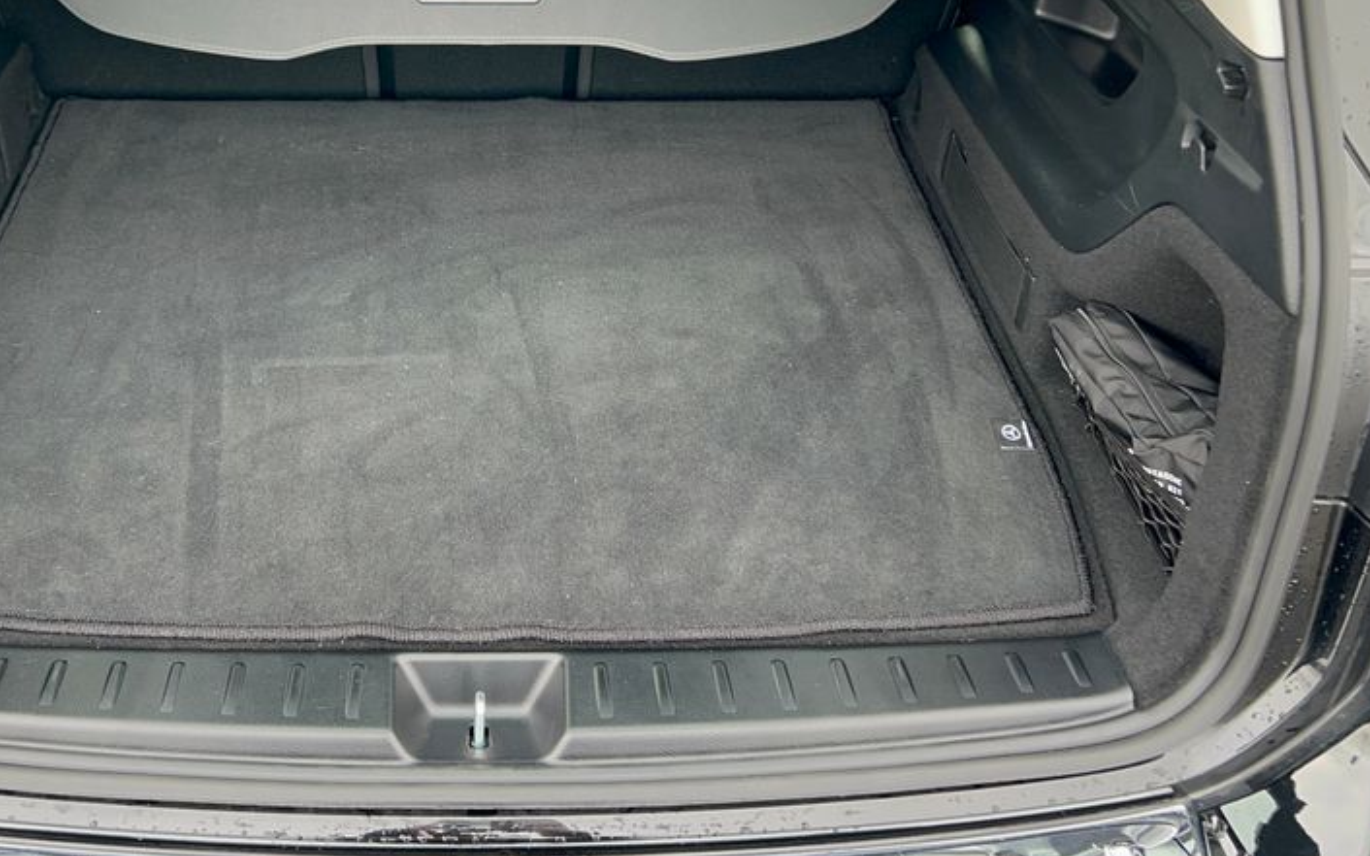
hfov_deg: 48.7
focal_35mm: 40
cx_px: 489
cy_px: 202
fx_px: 1493
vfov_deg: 31.3
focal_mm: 5.7
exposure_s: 1/57
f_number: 1.5
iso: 40
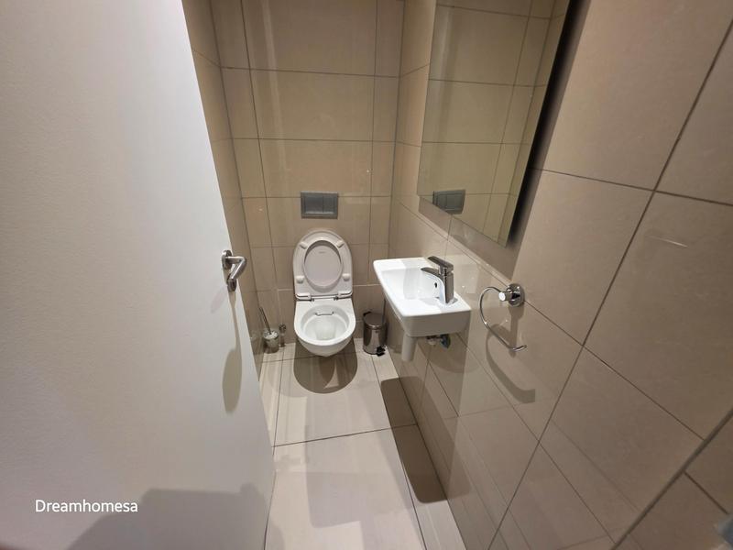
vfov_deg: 89.9
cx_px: 366
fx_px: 275
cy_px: 275
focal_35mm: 13
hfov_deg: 106.2
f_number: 1.9
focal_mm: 2.2
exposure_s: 1/50
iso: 200
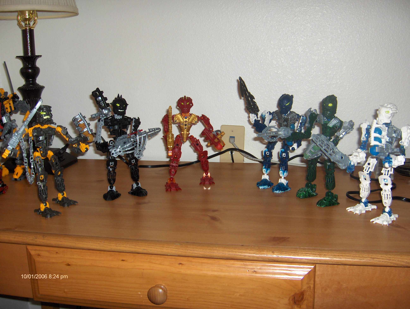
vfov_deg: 36.9
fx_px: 463
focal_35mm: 39
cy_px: 154
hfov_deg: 47.8
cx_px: 205
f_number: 2.8
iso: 100
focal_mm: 8
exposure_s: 1/60
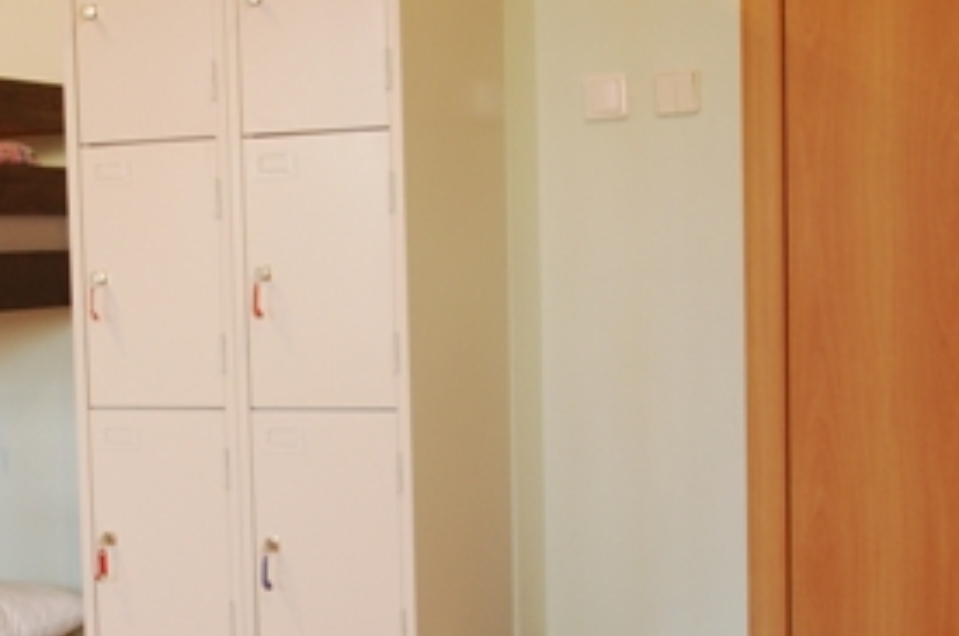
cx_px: 196
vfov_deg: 17.6
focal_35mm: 77
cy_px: 447
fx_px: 2048
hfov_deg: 25.9
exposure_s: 1/3
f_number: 4.5
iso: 400
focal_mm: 22
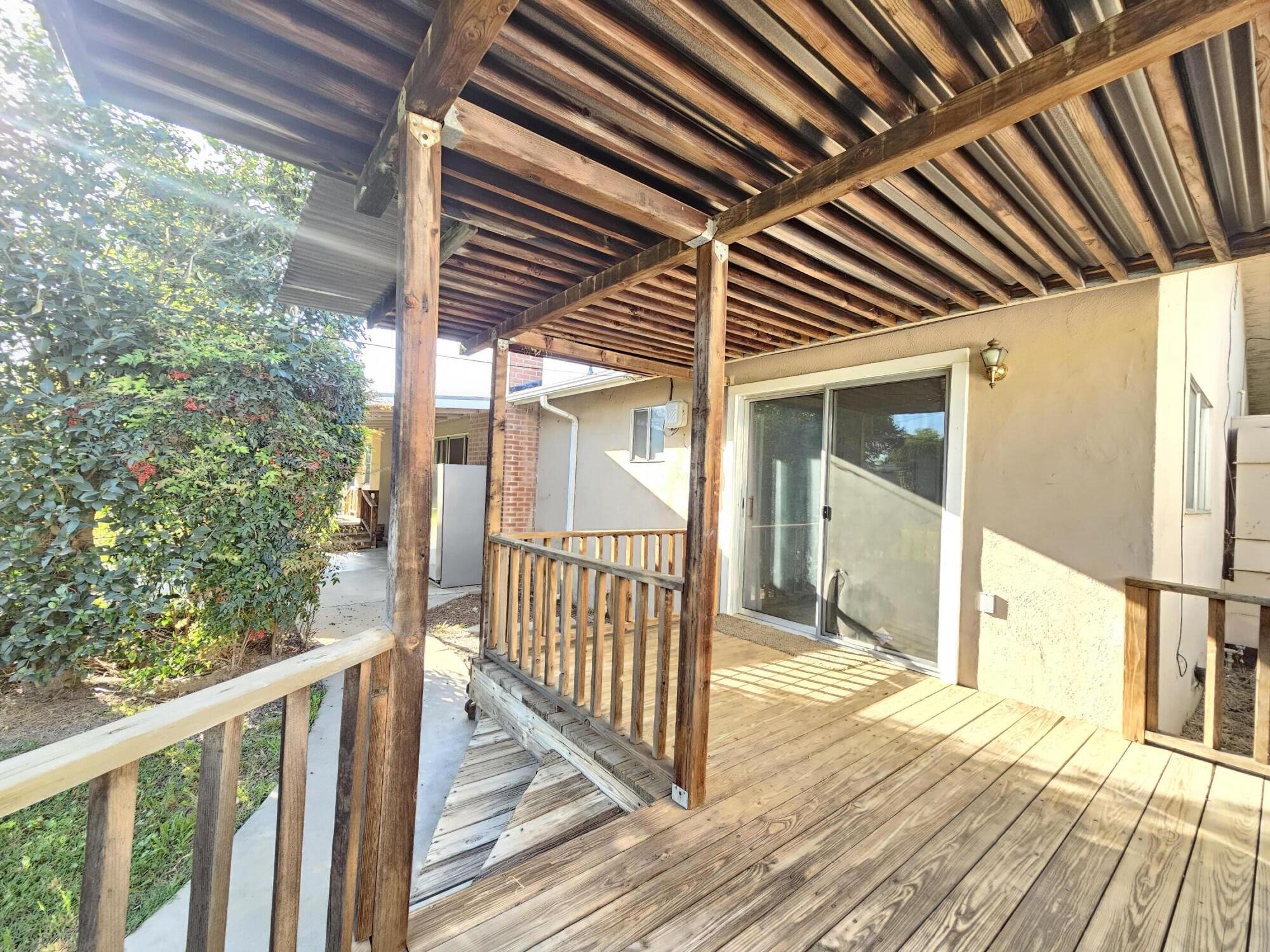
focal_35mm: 13
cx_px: 635
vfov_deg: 89.9
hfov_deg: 106.2
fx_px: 477
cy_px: 476
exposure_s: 1/60
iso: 100
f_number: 2.2
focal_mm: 2.2
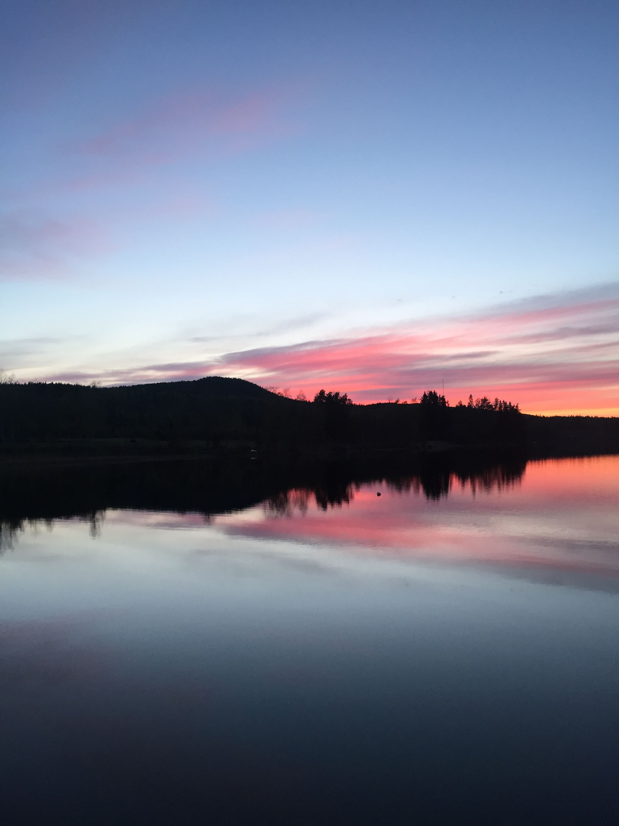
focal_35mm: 29
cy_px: 413
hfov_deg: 48.2
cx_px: 310
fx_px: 691
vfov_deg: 61.7
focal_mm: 4.15
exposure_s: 1/40
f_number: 2.2
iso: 32
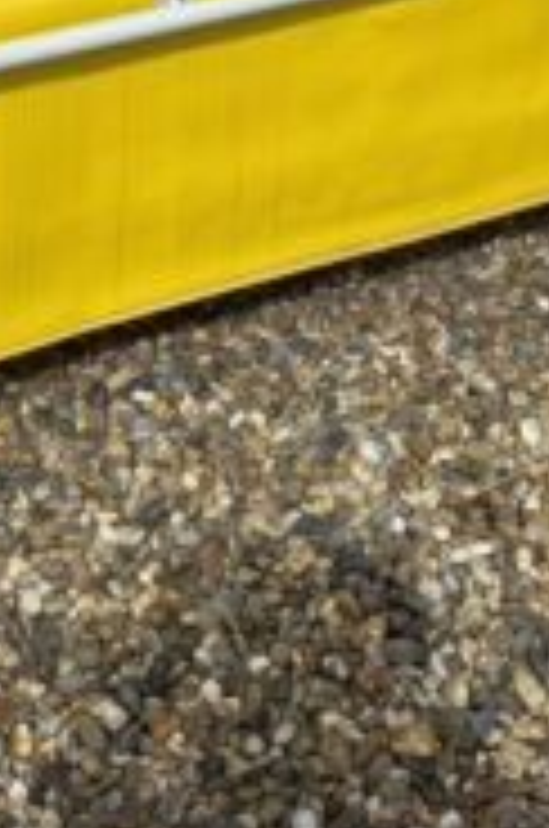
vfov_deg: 21.5
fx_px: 1998
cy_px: -198
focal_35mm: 87
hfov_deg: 15.6
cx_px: 225
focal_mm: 6.76
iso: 80
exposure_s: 1/3584
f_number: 1.78
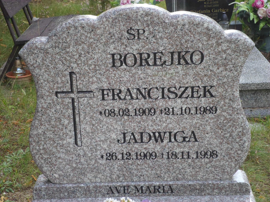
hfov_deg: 29.0
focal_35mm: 67
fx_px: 523
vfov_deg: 21.9
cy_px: 101
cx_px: 135
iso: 80
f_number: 4.1
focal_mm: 12
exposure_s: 1/60
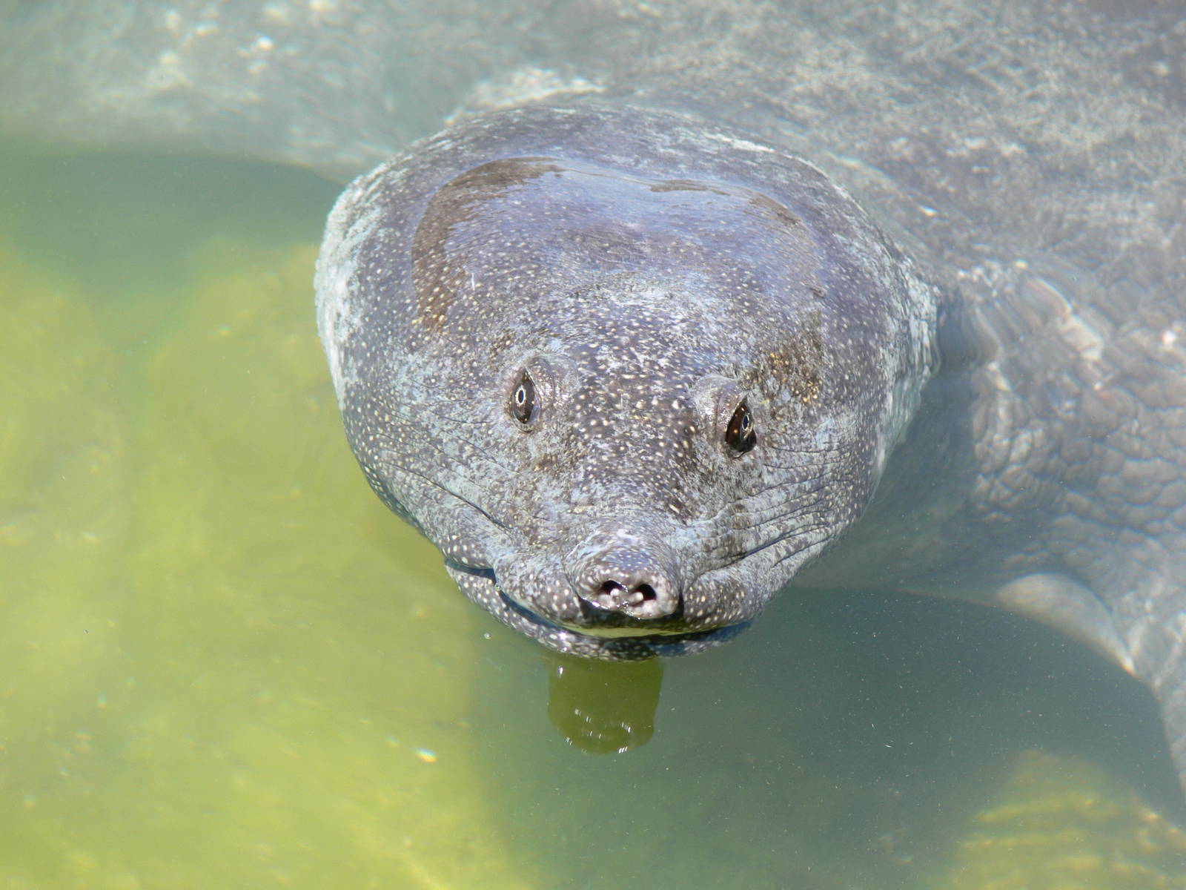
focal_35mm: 420
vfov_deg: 3.5
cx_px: 593
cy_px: 445
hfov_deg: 4.7
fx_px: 14390
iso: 80
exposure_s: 1/100
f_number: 5.6
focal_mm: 88.8
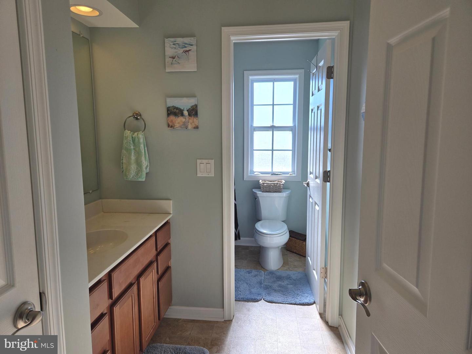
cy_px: 177
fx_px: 314
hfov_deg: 73.9
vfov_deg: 58.9
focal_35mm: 23
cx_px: 236
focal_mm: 5.4
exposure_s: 1/381
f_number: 1.8
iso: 25
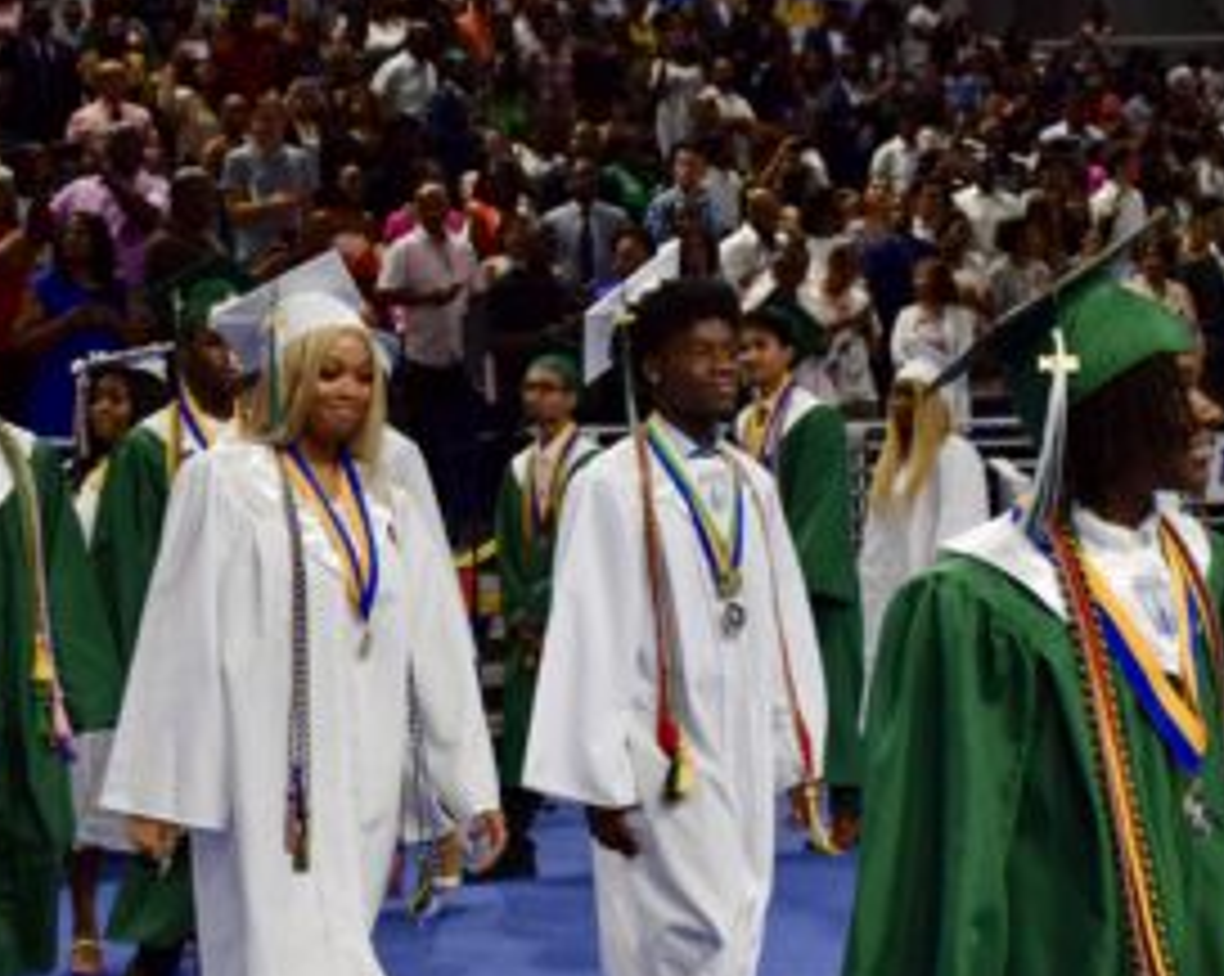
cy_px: 526
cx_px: 693
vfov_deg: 18.5
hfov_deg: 23.0
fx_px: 3003
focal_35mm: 83
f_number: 4
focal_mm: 32
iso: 2800
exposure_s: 1/500
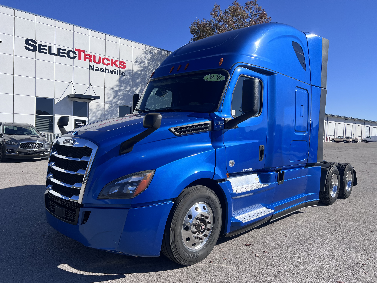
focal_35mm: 26
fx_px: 283
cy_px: 142
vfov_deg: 53.1
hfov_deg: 67.3
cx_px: 188
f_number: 1.5
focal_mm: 5.7
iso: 50
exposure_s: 1/3704
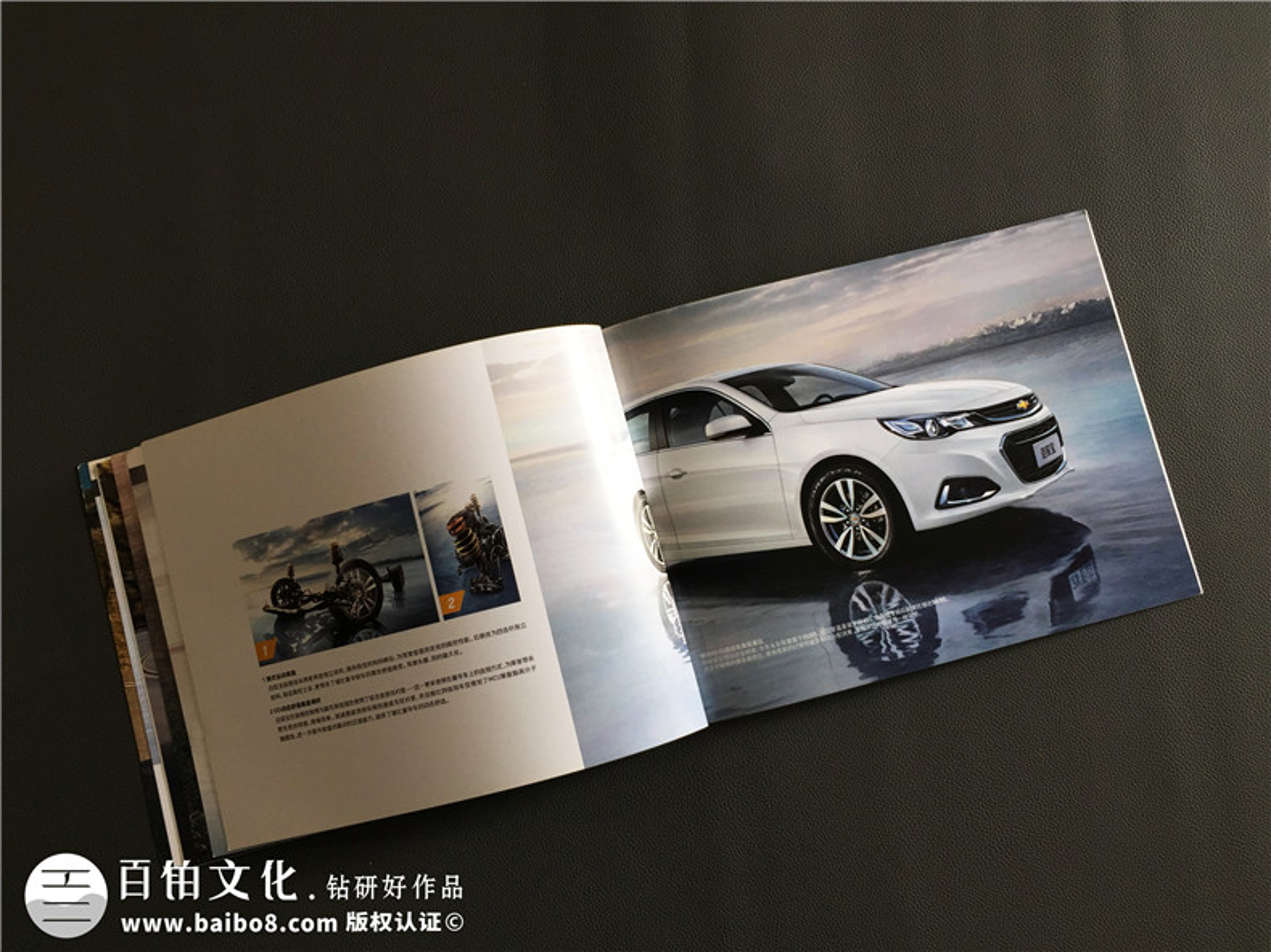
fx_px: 1064
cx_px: 636
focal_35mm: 29
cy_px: 476
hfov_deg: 61.7
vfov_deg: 48.2
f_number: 2.2
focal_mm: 4.15
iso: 32
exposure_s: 1/50
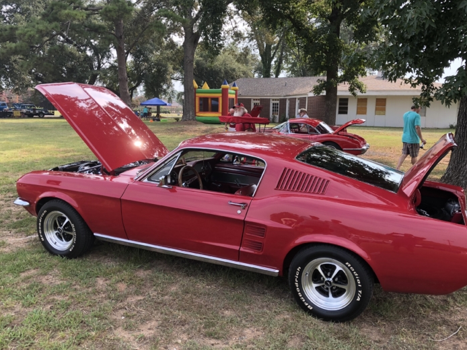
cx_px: 239
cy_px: 174
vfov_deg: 45.4
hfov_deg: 58.4
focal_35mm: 31
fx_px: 418
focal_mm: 3.99
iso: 20
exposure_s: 1/348
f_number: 1.8
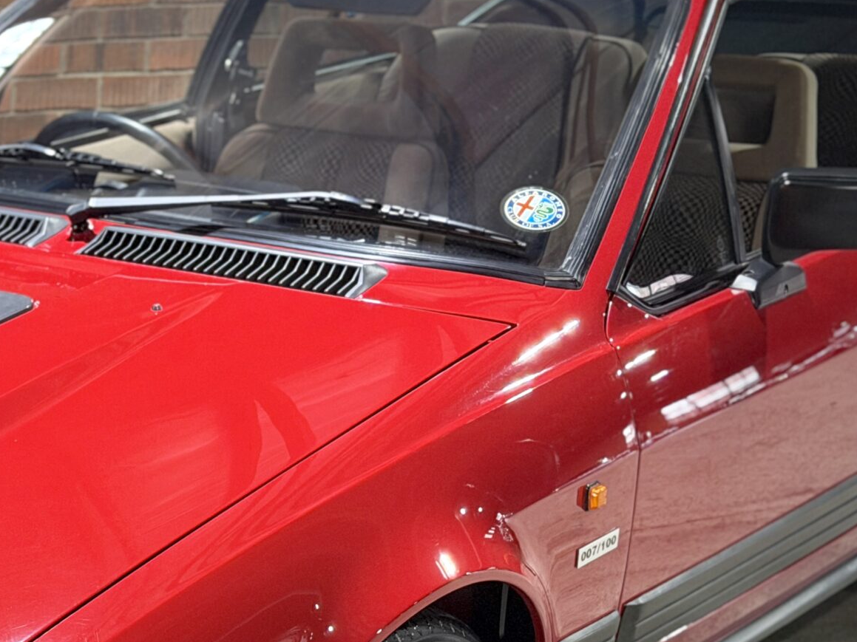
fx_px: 2624
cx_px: -65
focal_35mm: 106
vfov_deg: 13.9
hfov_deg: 17.9
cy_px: 558
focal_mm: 6.76
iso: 320
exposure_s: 1/33
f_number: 1.78
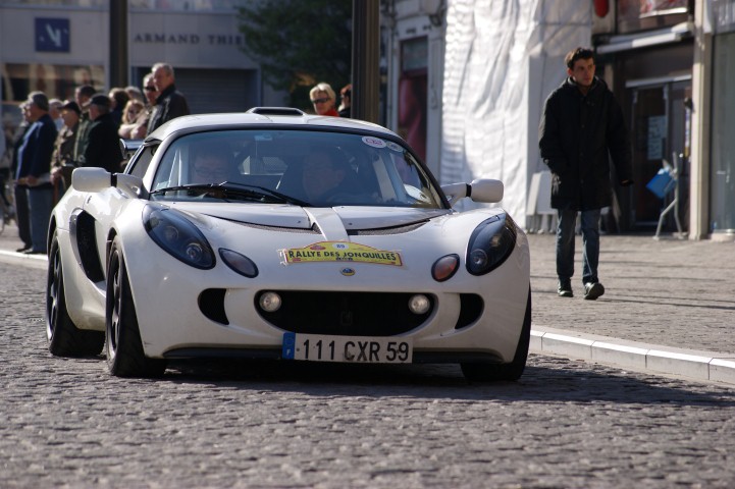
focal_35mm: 202
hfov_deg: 10.2
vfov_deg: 6.8
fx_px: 4132
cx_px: 368
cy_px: 244
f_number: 5.6
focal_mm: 135
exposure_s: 1/500
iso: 100
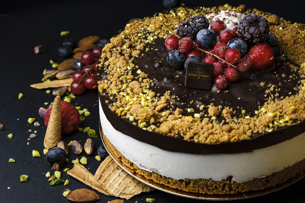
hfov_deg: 24.2
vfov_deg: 16.3
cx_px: 152
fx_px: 712
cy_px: 102
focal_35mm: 84
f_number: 7.1
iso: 250
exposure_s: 1/60
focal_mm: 56
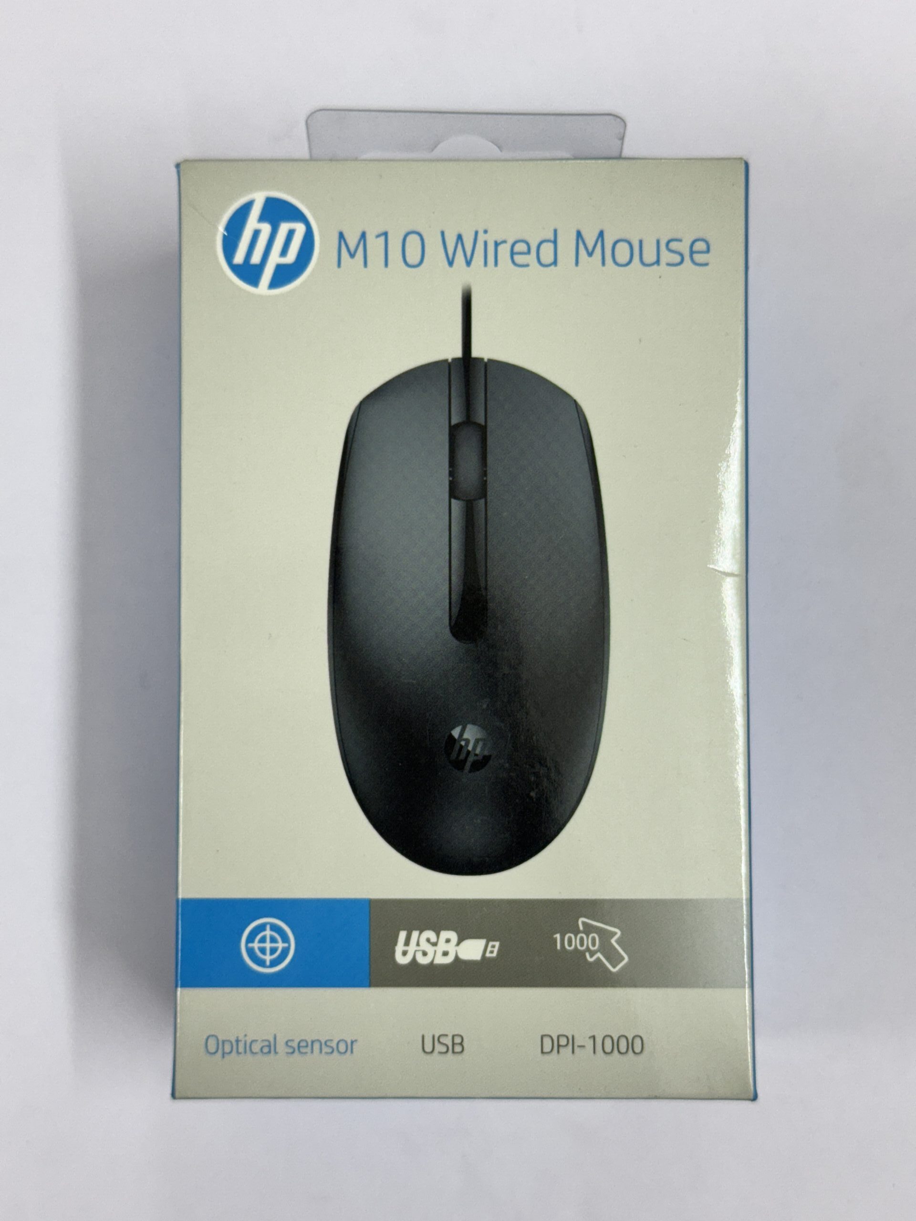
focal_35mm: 48
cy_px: 610
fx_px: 1694
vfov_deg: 39.7
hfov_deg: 30.3
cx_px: 458
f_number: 1.78
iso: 64
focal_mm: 6.76
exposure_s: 1/100
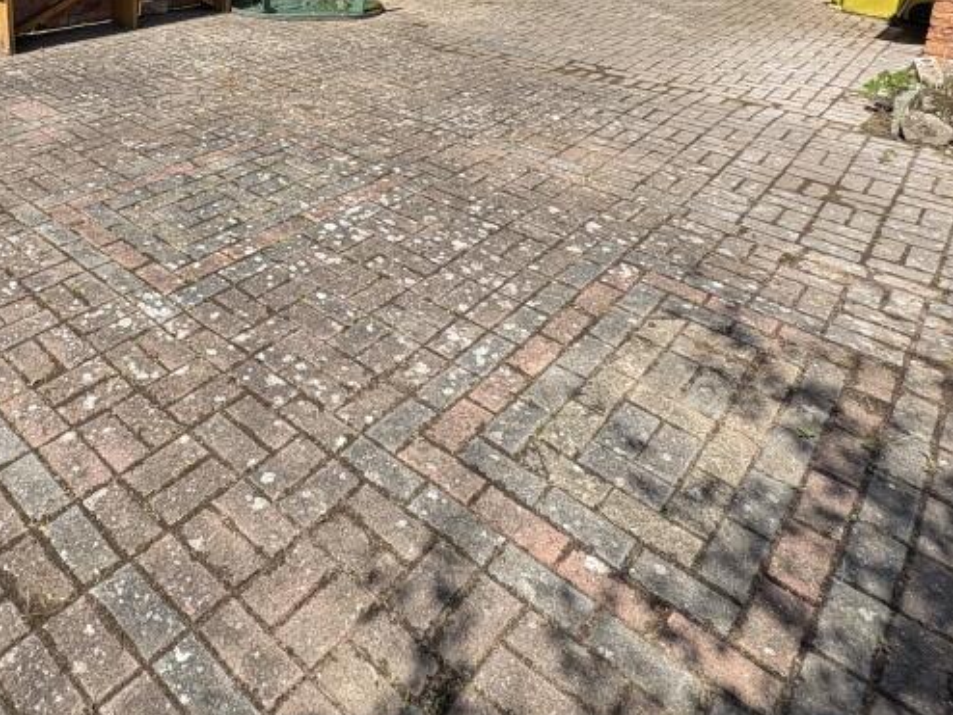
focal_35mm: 29
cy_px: -4
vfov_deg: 41.7
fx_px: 799
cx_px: 287
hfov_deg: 59.6
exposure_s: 1/1143
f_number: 2.2
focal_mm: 2.22
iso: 50
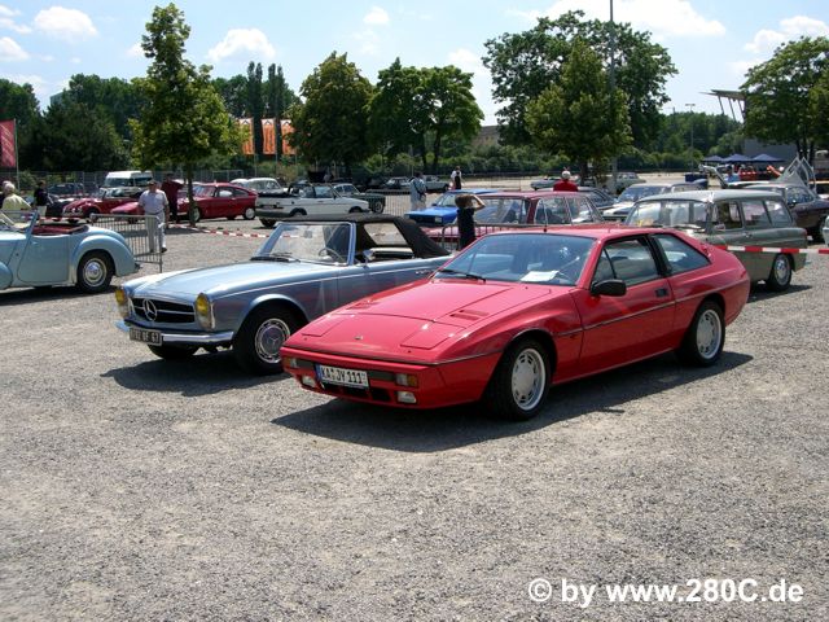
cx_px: 414
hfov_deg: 40.4
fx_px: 1126
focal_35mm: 47
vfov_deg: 30.9
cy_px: 311
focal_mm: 7.6
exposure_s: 1/640
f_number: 4.8
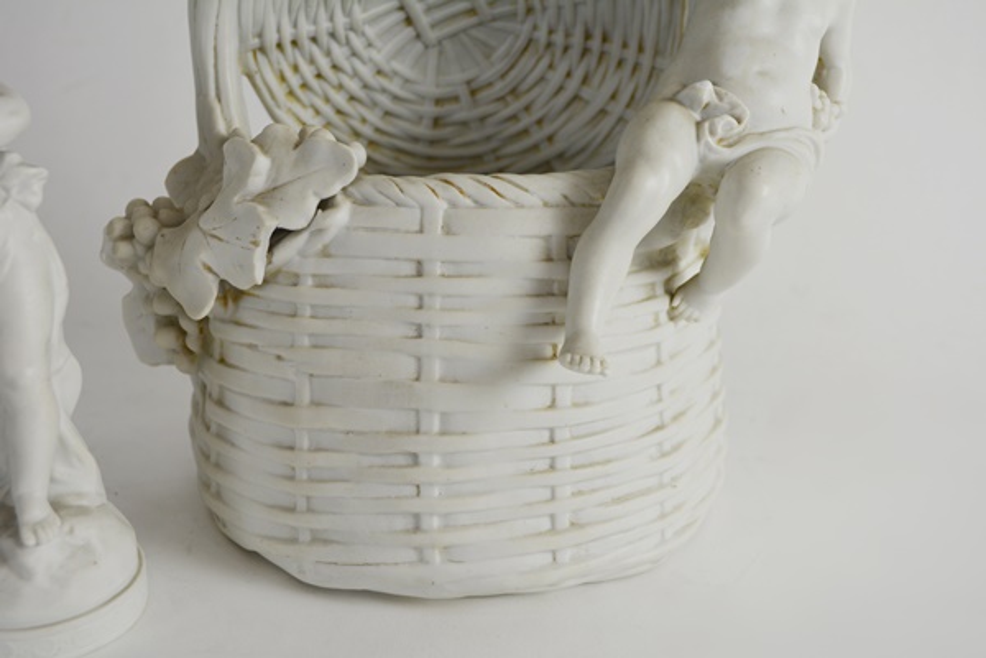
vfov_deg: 28.1
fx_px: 1315
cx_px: 493
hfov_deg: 41.1
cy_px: 329
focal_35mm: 48
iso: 200
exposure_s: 1/125
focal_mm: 32
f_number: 5.6
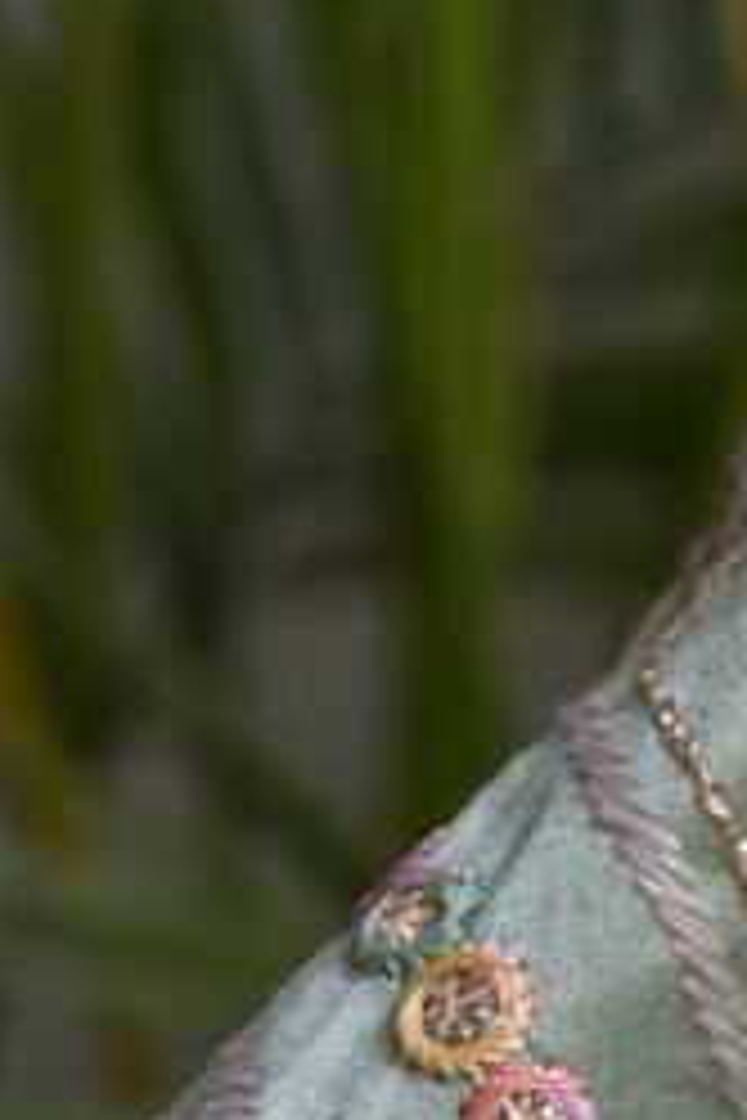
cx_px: 1341
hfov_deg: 4.6
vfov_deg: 6.9
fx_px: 9268
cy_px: 463
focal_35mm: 298
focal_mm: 55
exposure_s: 1/50
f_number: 7.1
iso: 400
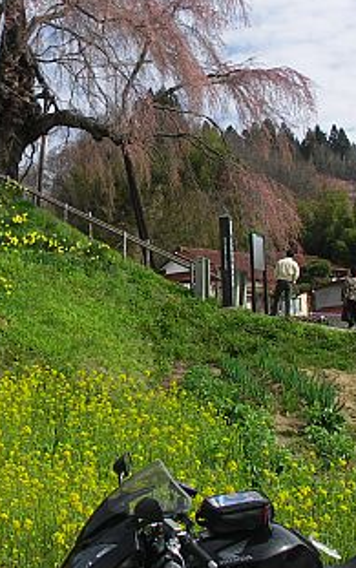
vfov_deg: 33.3
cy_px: 221
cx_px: 93
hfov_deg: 21.2
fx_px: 945
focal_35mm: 61
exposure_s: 1/320
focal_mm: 7.2
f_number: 5.6
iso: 50
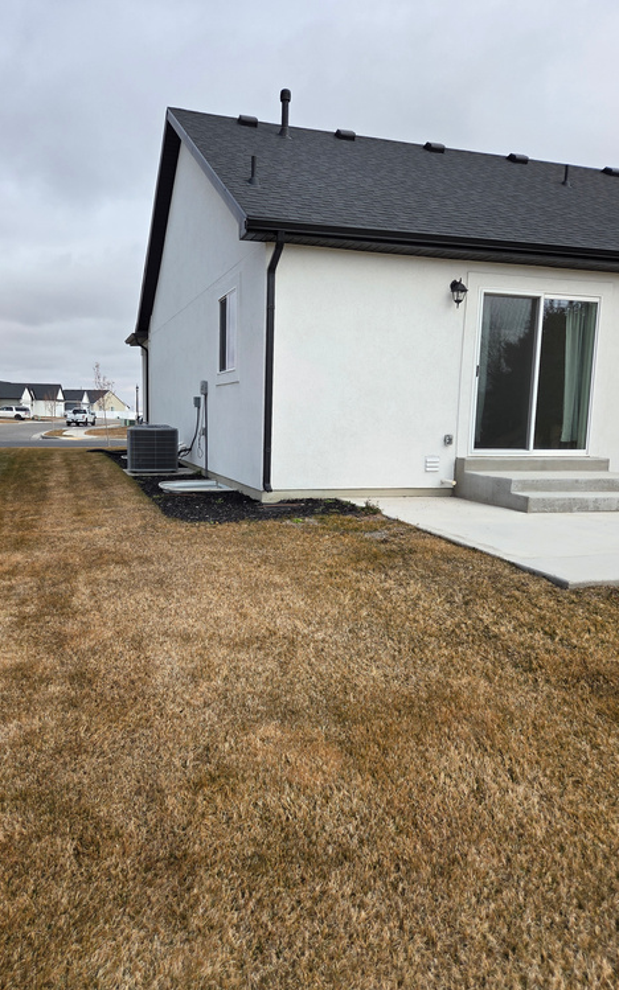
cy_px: 494
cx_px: 271
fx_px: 675
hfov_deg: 49.2
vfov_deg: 72.6
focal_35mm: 25
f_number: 1.8
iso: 80
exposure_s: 1/3273
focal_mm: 5.4
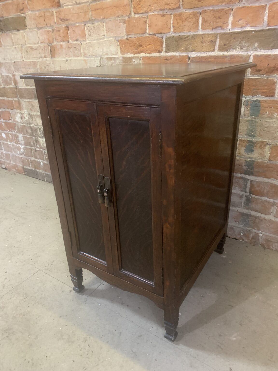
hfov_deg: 53.1
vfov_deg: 67.3
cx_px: 139
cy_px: 186
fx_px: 278
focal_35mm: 26
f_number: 1.8
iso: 400
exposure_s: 1/25
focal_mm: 4.25
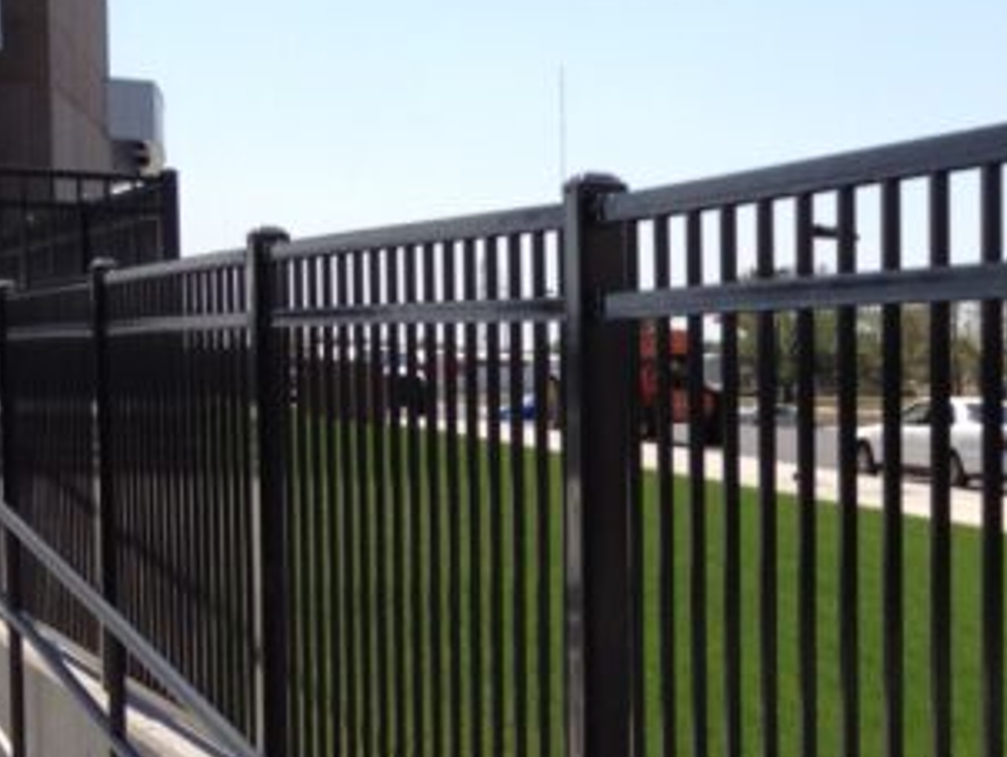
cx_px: 1047
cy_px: 620
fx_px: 2591
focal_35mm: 89
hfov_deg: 21.1
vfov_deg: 16.5
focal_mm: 4.28
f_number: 2.4
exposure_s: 1/1727
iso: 64
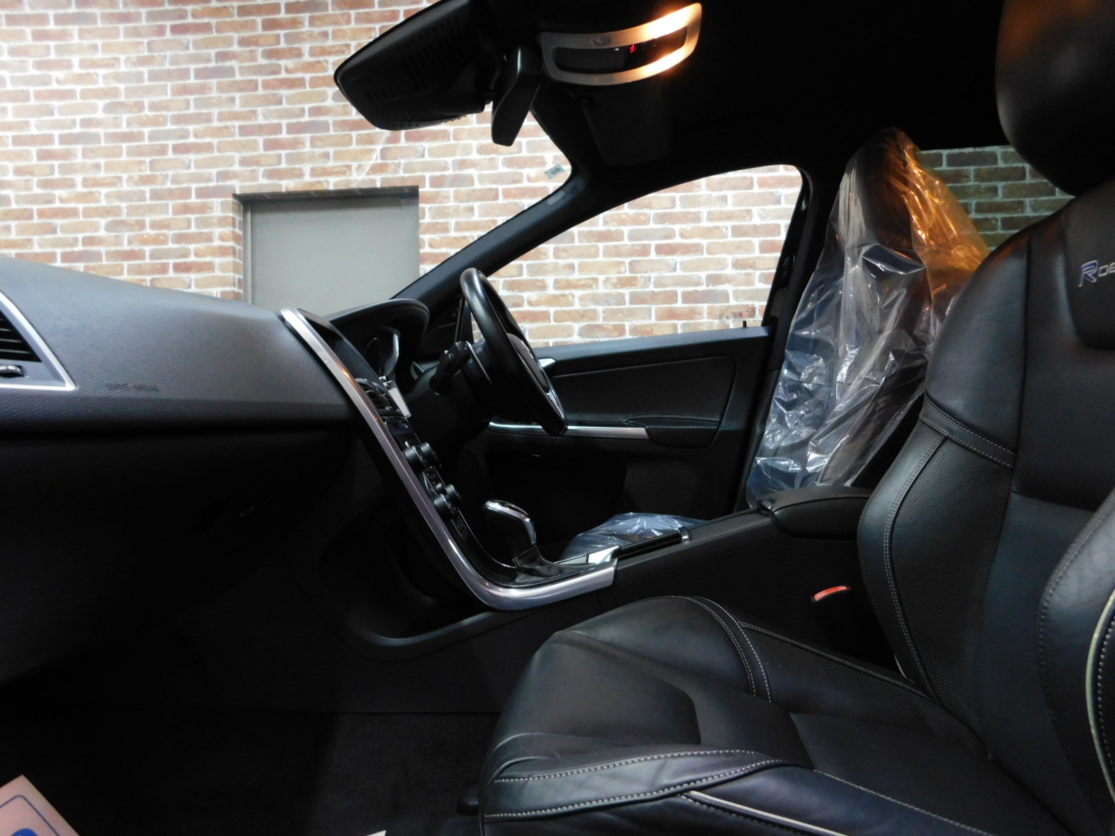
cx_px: 558
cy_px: 418
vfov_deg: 58.9
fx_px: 741
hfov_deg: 73.9
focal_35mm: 23
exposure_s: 1/20
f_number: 3
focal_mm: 4
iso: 400
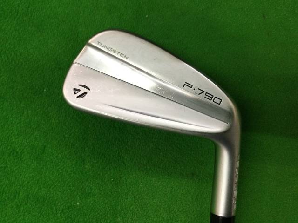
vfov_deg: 45.4
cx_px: 149
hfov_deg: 58.4
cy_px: 112
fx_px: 267
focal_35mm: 31
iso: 50
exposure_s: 1/30
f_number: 2.4
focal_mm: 3.3
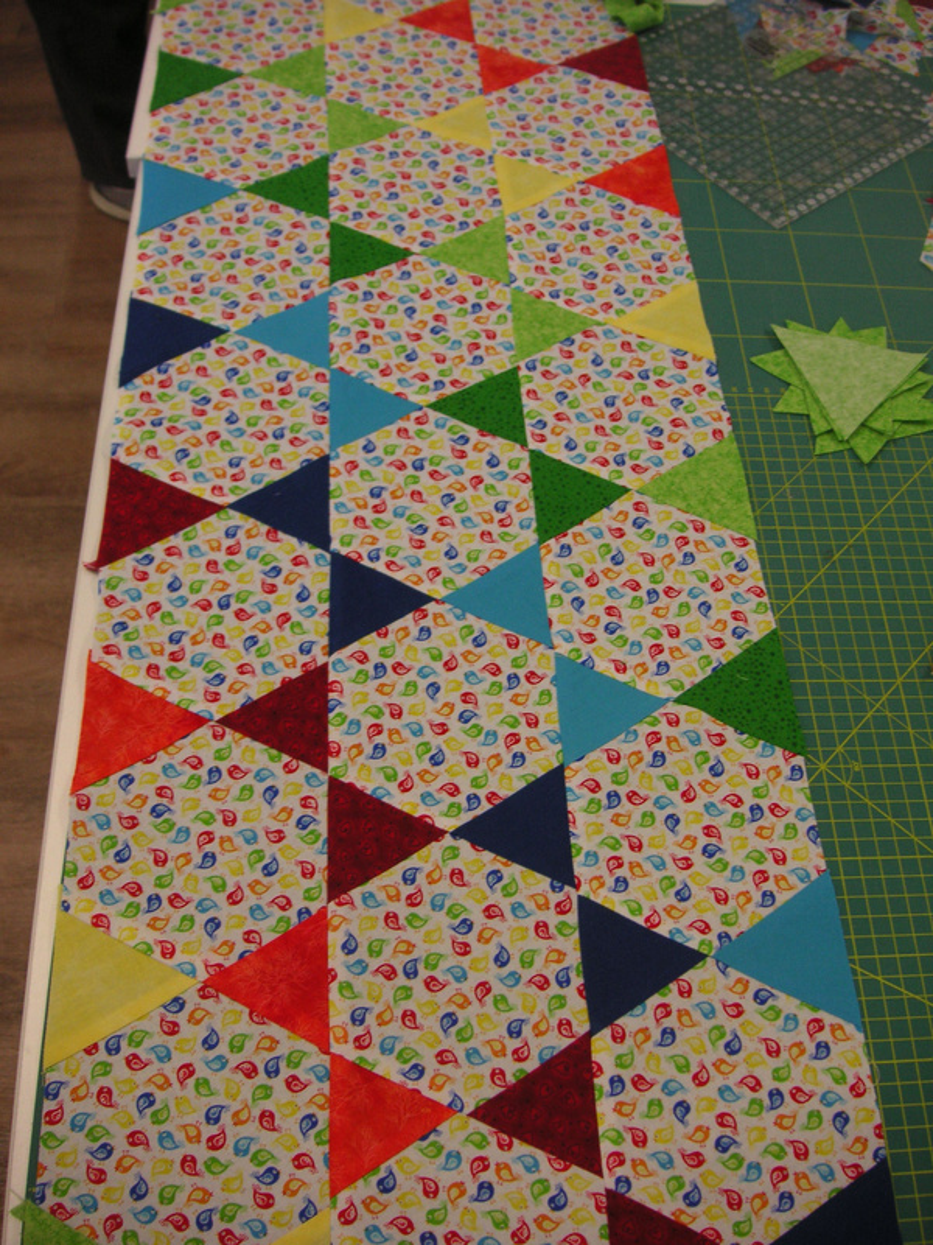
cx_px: 466
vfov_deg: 50.1
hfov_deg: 38.7
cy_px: 622
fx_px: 1330
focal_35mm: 37
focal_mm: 6.1
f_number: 2.8
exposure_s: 1/45
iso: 50
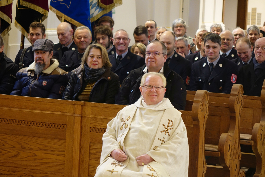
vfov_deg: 8.6
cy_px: 88
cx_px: 132
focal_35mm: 159
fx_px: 1170
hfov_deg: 12.9
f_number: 2.8
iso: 800
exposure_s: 1/40
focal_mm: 58.2
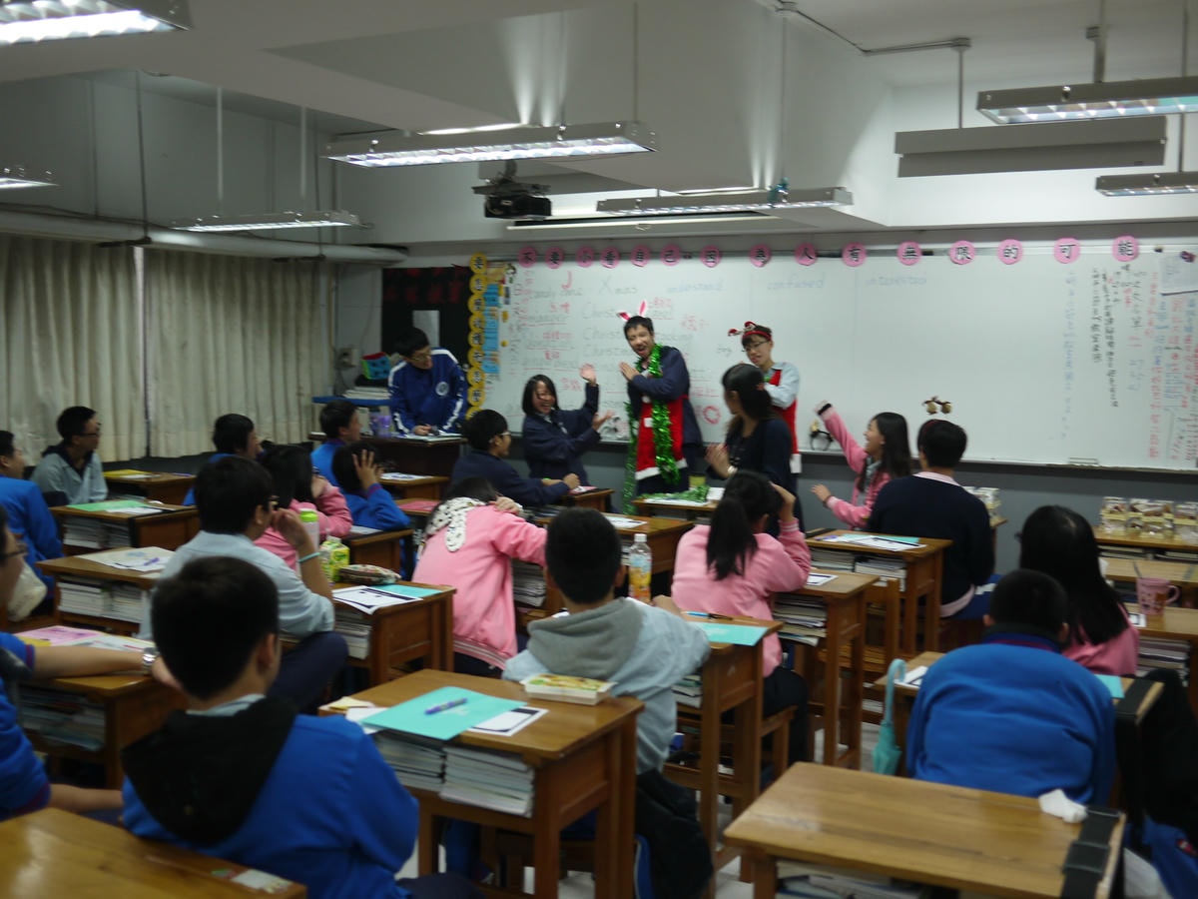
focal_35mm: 40
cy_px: 450
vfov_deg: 36.0
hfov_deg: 46.8
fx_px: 1384
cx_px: 599
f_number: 1.7
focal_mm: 20
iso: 160
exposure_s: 1/125
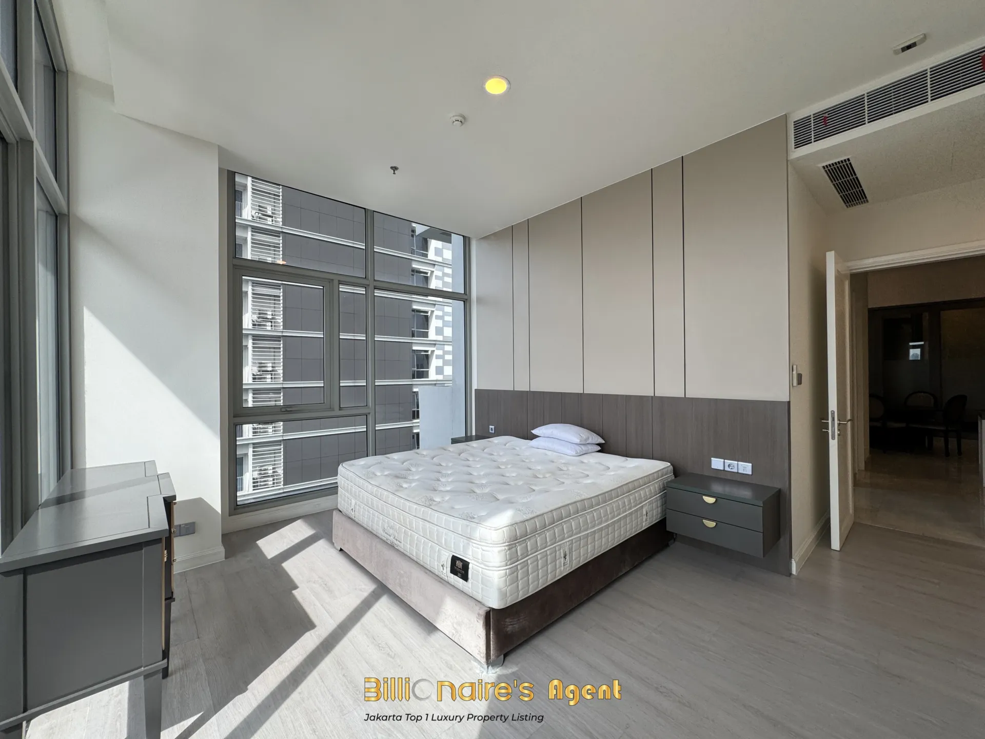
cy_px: 370
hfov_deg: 102.1
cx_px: 492
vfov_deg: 85.7
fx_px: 398
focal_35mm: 14
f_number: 2.2
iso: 40
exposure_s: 1/236
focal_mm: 2.22
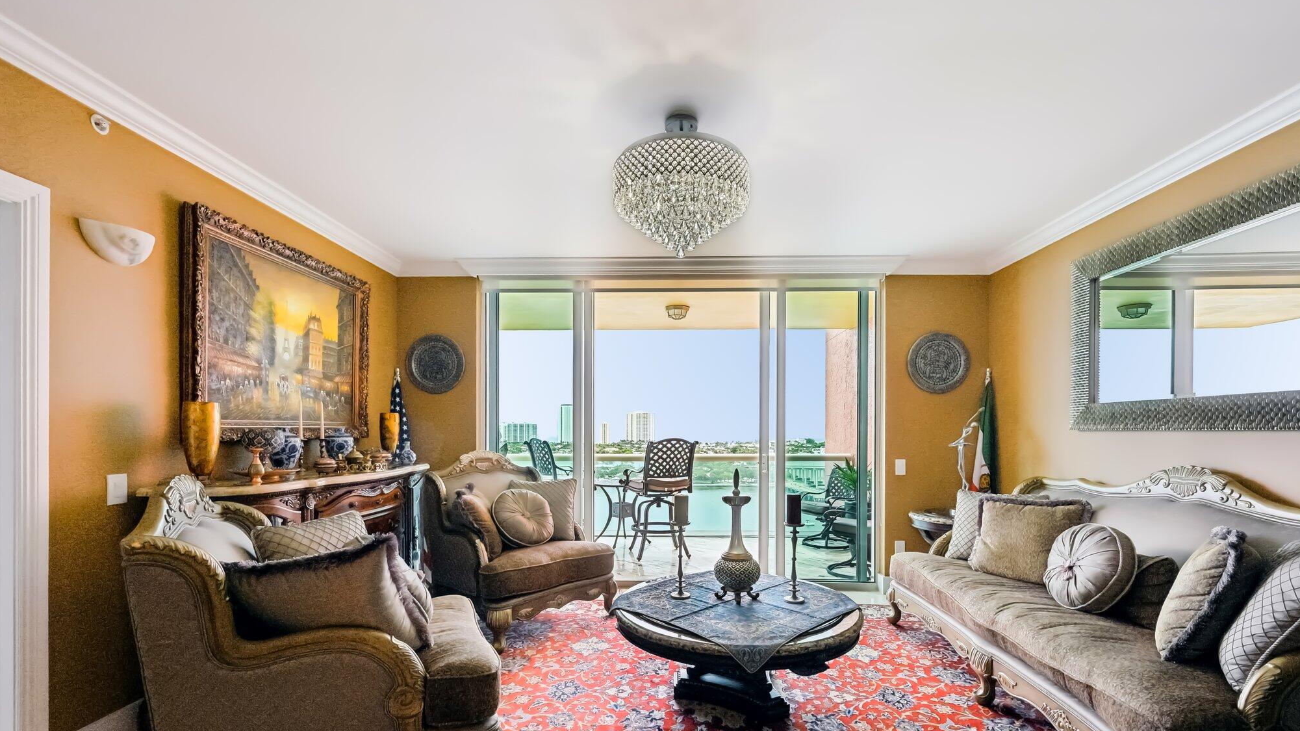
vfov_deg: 70.0
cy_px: 425
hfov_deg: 103.0
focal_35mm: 15
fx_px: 517
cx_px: 663
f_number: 8
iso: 400
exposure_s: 1/250
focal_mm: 14
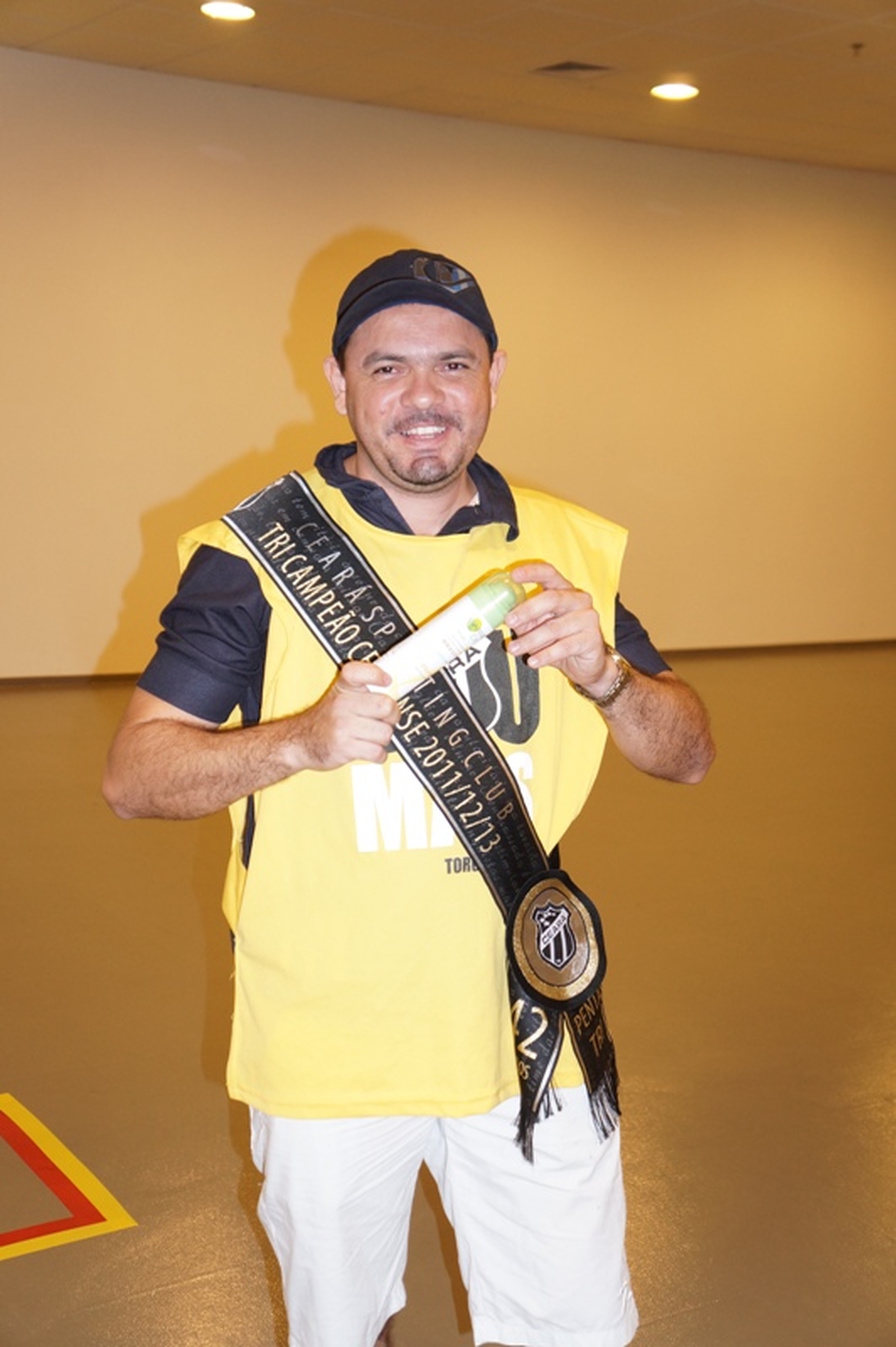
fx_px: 1683
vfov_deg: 43.6
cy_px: 674
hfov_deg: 29.8
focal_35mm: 45
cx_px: 448
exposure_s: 1/60
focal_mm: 30
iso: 800
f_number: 4
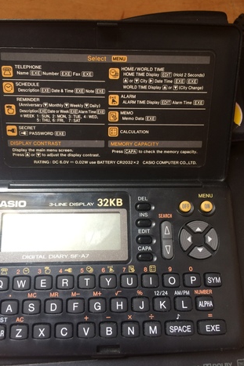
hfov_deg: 42.3
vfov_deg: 60.3
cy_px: 179
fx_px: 315
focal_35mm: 31
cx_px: 115
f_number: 2.2
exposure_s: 1/30
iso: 50
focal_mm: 4.15
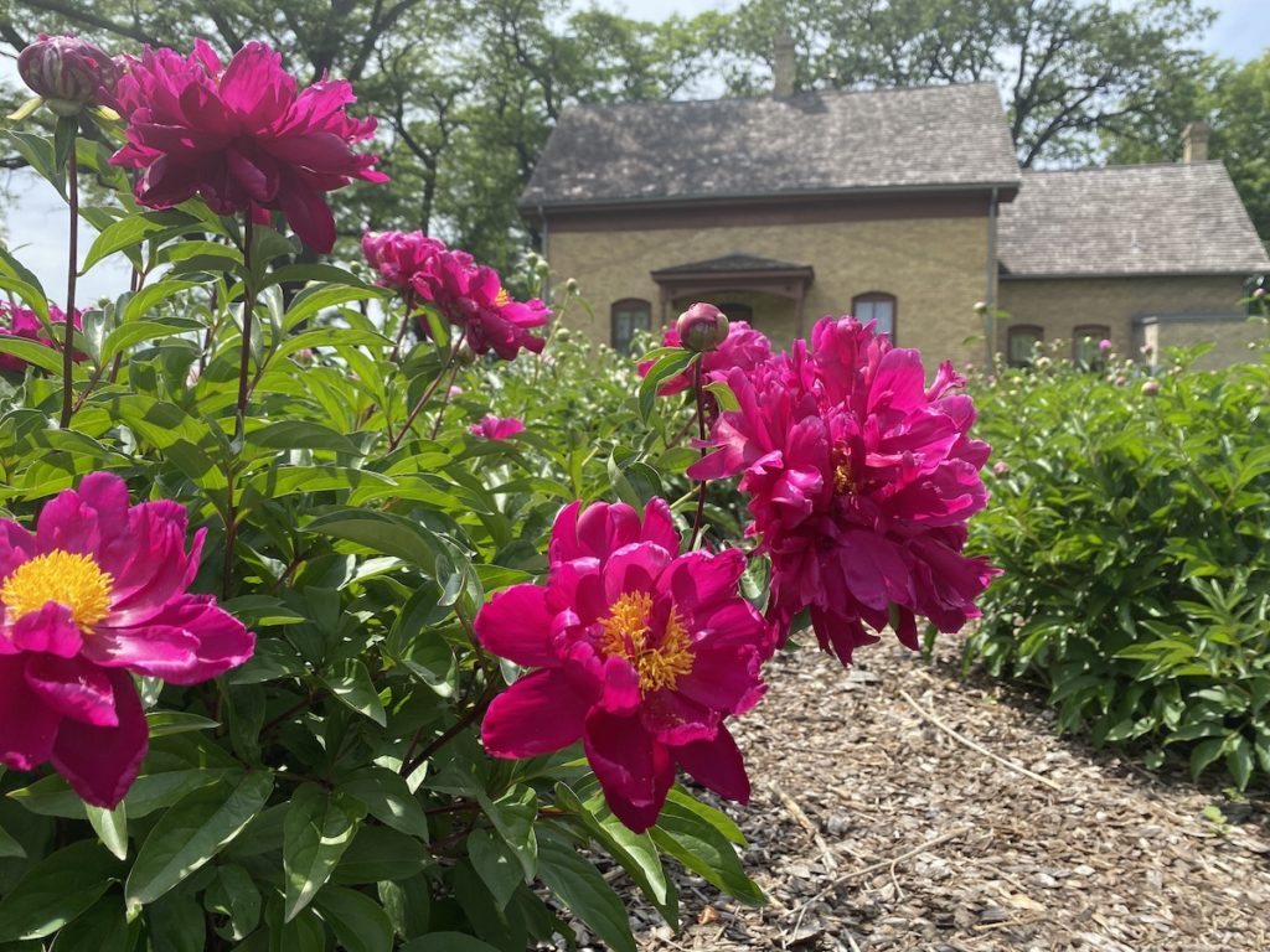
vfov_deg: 53.1
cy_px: 476
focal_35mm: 26
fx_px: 954
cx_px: 635
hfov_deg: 67.3
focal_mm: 4.25
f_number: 1.8
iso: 32
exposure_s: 1/1504
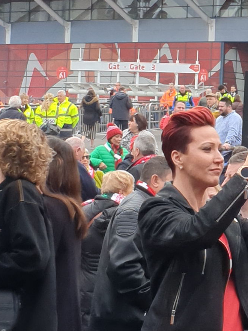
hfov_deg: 12.1
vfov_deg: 16.4
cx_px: 317
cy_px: 56
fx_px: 1136
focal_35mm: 119
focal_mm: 4.3
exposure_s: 1/636
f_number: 2.4
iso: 50
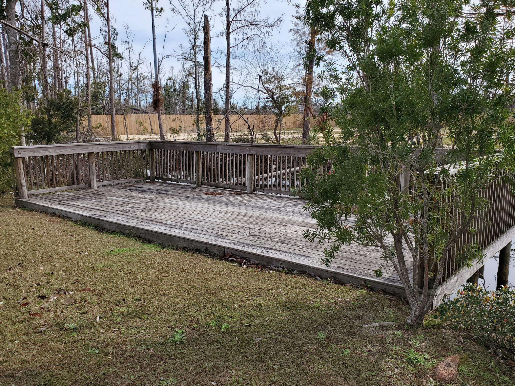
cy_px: 205
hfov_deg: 60.0
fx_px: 446
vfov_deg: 46.8
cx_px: 265
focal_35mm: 30
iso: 50
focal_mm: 4.3
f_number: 2.4
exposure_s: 1/1333
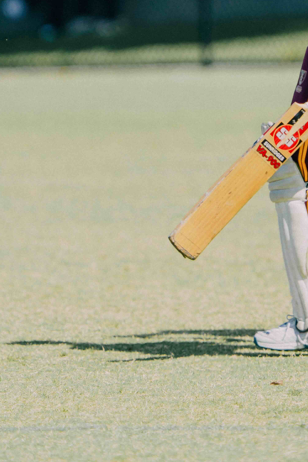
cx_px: 285
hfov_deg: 1.1
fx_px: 15423
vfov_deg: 1.7
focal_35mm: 1202
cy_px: 49
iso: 250
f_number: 6.3
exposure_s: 1/1000
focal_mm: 600
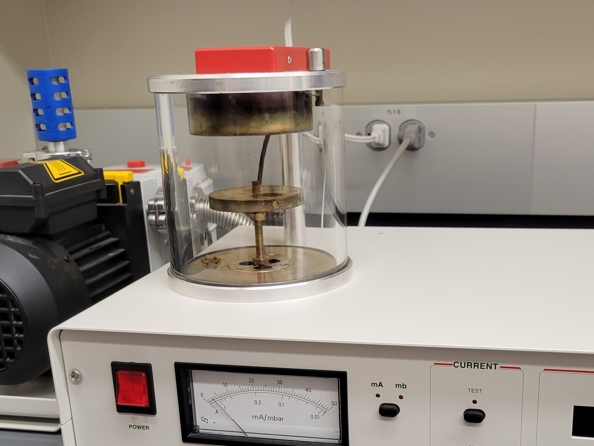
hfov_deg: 41.1
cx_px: 354
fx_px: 789
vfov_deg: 30.9
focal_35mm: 46
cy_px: 339
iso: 125
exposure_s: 1/120
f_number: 1.8
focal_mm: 5.4
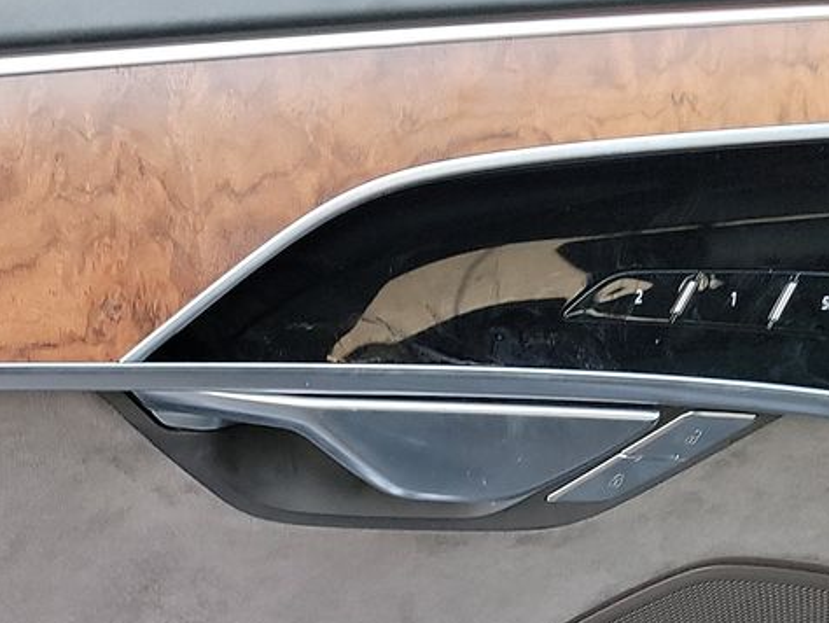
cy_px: 705
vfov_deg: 17.5
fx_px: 1941
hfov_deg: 22.9
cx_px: -58
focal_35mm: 81
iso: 385
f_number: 1.8
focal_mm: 6.7
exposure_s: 1/59
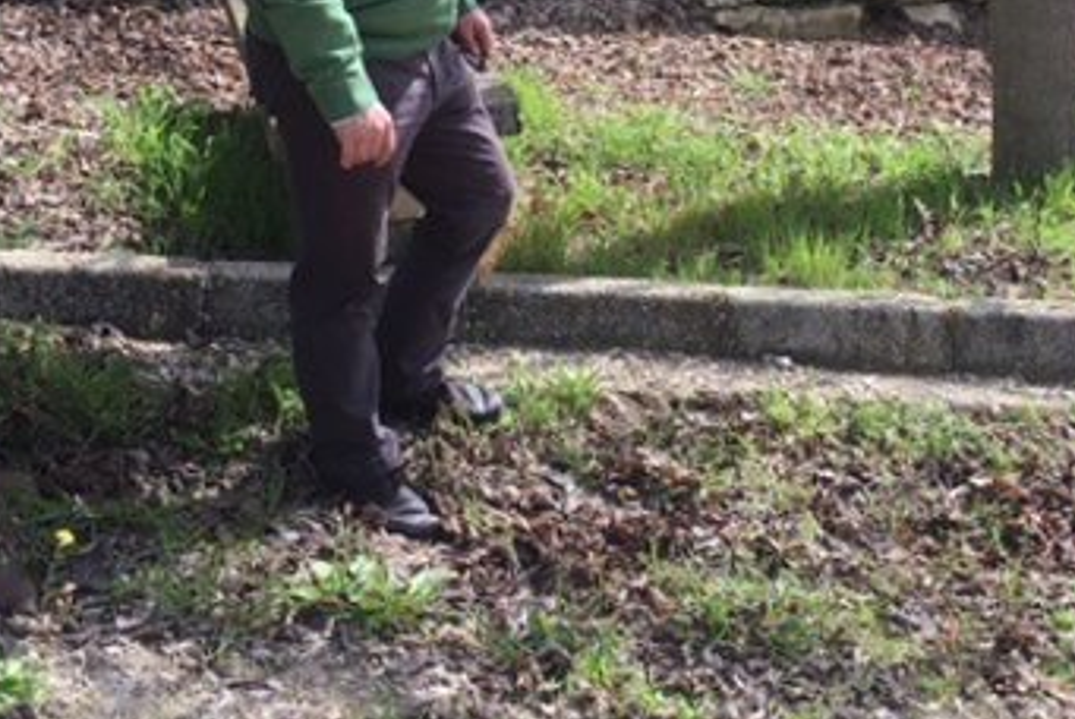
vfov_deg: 21.7
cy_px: 44
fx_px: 1823
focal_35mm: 61
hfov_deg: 32.8
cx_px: 646
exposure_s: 1/490
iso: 25
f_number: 2.2
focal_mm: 4.15
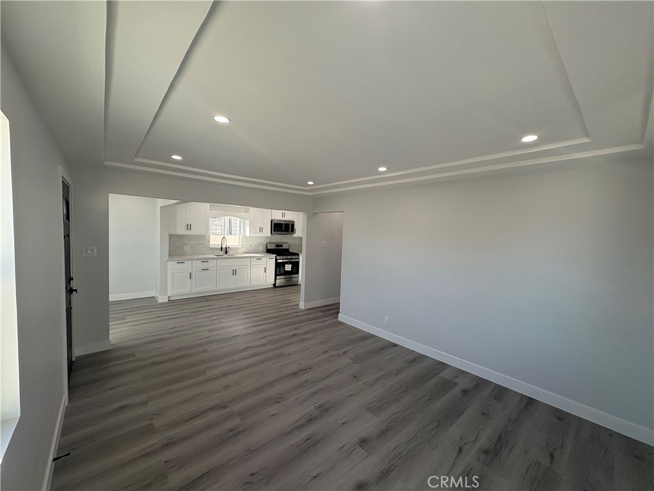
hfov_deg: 102.1
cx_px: 327
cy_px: 246
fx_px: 265
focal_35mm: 14
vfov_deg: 85.7
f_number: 2.2
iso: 64
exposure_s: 1/184
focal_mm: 2.22
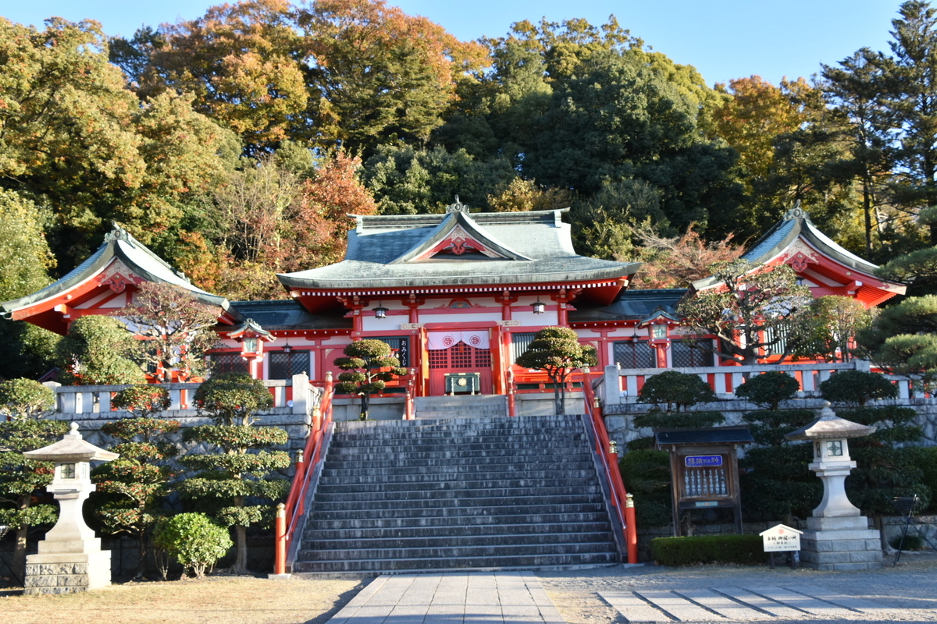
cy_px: 312
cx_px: 468
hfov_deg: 49.6
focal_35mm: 39
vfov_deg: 34.2
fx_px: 1015
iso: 400
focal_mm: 26
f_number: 8
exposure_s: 1/250
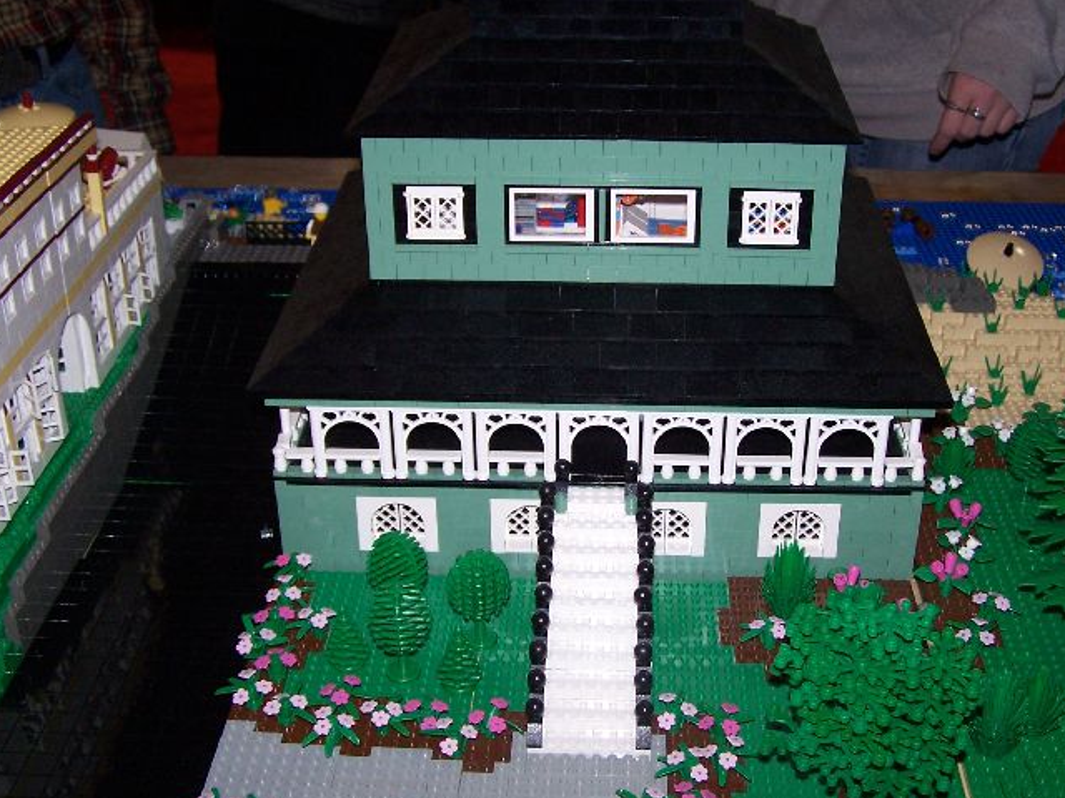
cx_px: 622
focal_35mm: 47
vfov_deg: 30.9
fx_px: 1446
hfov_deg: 40.3
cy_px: 399
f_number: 2.8
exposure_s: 1/60
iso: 140
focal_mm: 6.3
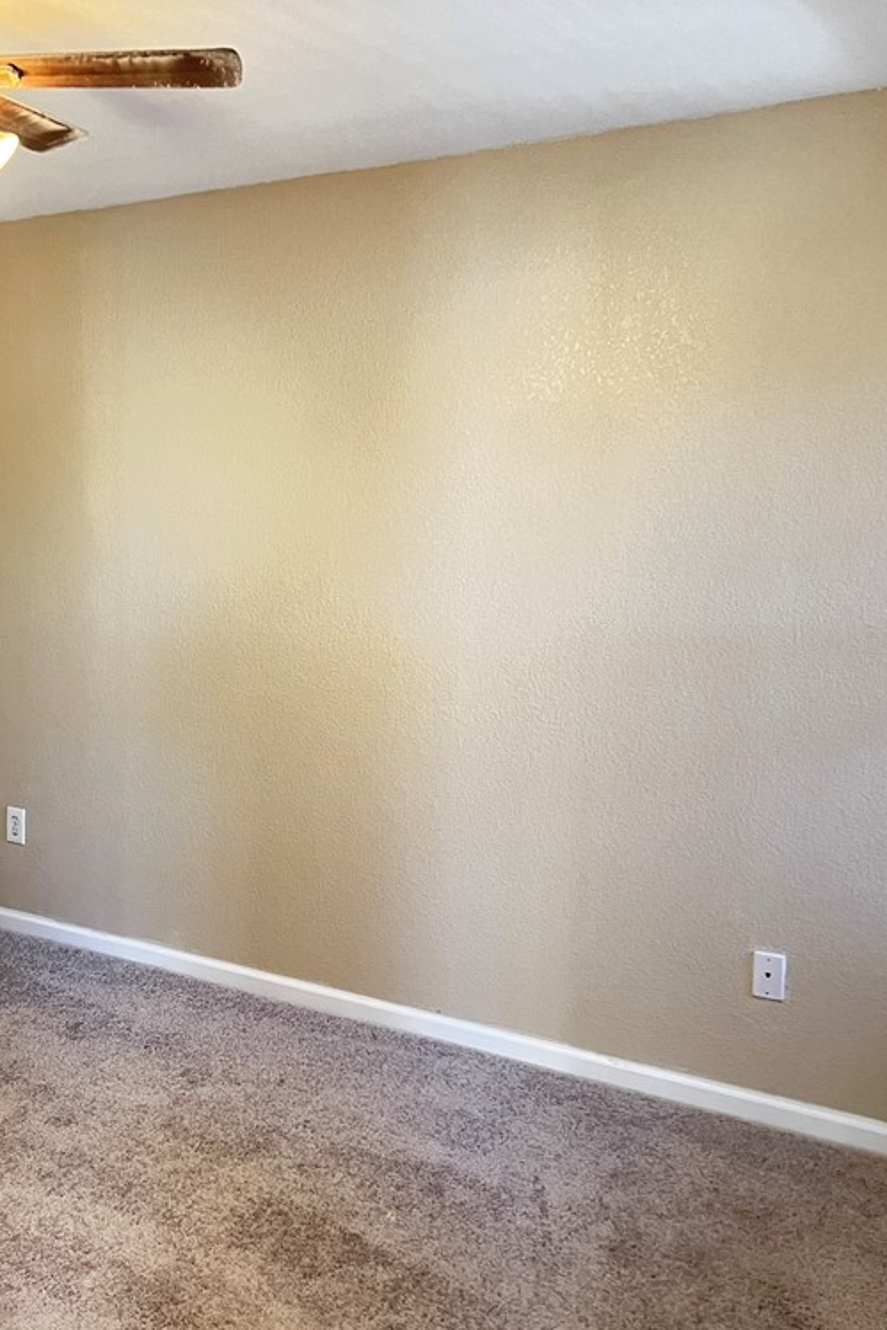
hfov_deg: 34.4
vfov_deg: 51.9
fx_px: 1367
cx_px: 132
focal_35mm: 37
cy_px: 660
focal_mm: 5.7
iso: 500
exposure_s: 1/60
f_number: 1.5
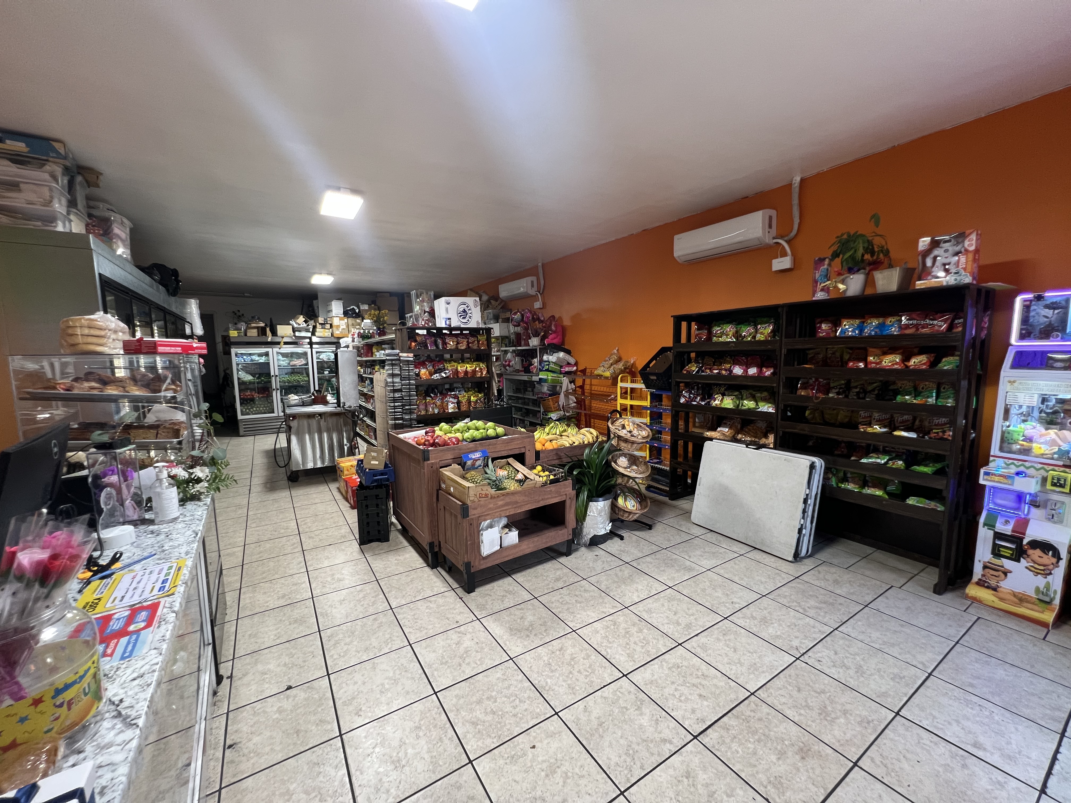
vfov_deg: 89.9
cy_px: 402
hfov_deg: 106.2
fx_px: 402
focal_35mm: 13
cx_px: 536
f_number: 1.8
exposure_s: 1/120
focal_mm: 1.57
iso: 200
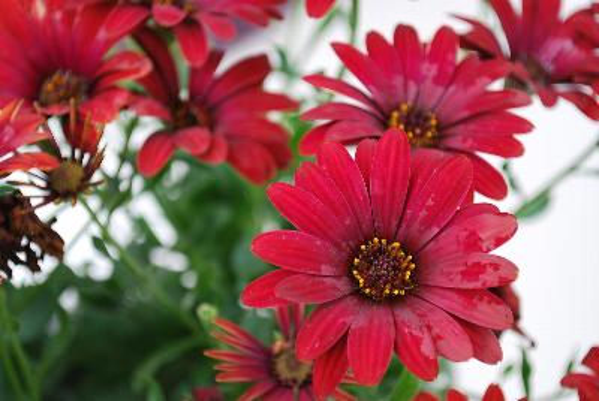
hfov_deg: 24.6
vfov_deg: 16.6
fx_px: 1375
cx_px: 300
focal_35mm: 82
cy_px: 200
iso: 200
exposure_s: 1/80
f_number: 5.6
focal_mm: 55
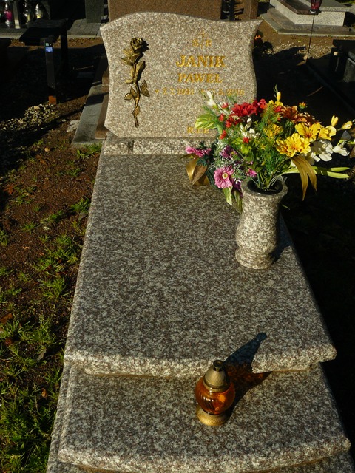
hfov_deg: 39.7
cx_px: 178
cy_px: 236
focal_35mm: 36
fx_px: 492
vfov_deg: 51.4
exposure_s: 1/400
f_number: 5.6
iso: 100
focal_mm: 6
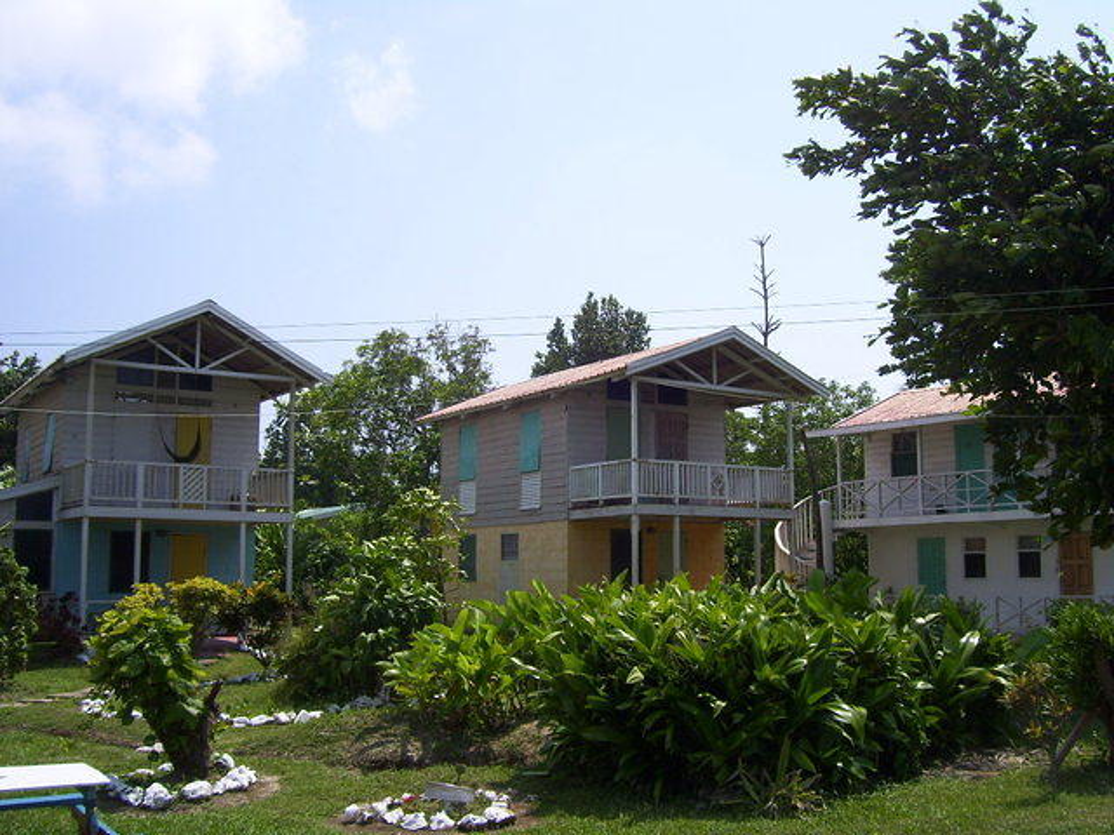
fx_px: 1159
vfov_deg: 39.7
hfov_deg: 51.4
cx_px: 557
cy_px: 418
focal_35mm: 36
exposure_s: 1/640
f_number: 4.8
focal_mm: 6
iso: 80
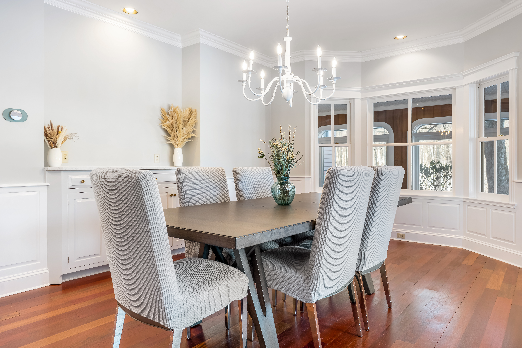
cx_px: 261
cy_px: 174
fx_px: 333
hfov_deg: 76.1
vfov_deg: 55.1
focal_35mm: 23
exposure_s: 1.3
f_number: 8
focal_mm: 23
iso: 100
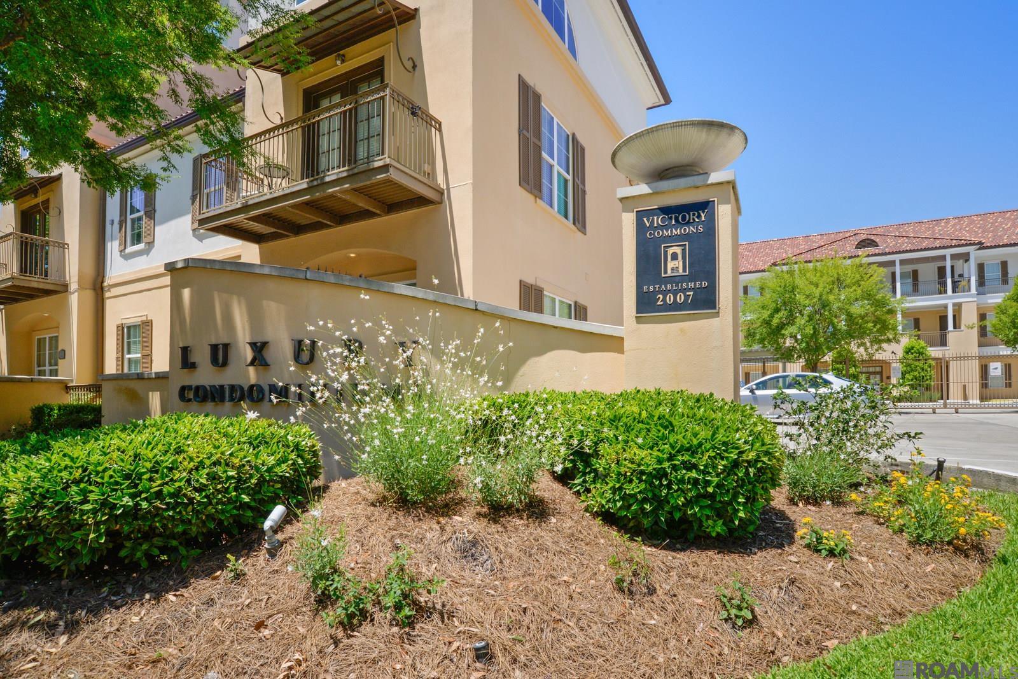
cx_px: 509
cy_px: 340
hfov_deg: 90.0
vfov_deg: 67.4
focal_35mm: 18
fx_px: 509
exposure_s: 1/500
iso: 800
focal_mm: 18
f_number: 11
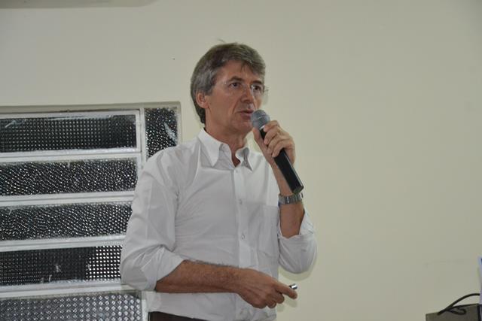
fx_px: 2109
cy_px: 160
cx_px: 241
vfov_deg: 8.7
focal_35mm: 158
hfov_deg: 13.0
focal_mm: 105
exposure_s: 1/60
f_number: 5.6
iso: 2800
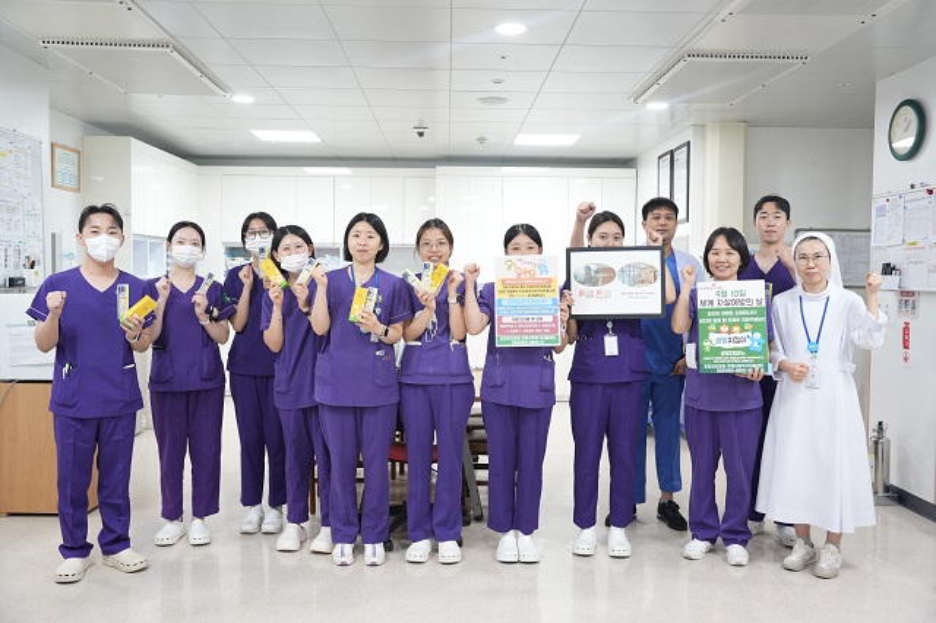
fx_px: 806
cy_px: 312
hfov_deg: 60.3
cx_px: 468
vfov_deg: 42.3
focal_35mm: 31
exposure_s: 1/60
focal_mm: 31
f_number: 3.5
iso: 640
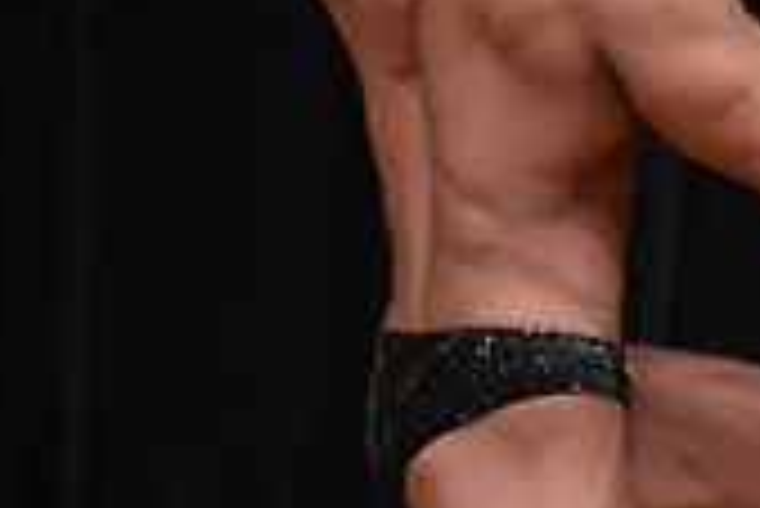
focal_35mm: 1236
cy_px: 58
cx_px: 668
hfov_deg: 1.7
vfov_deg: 1.1
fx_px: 26115
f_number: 5.6
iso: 4000
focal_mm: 180
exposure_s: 1/400
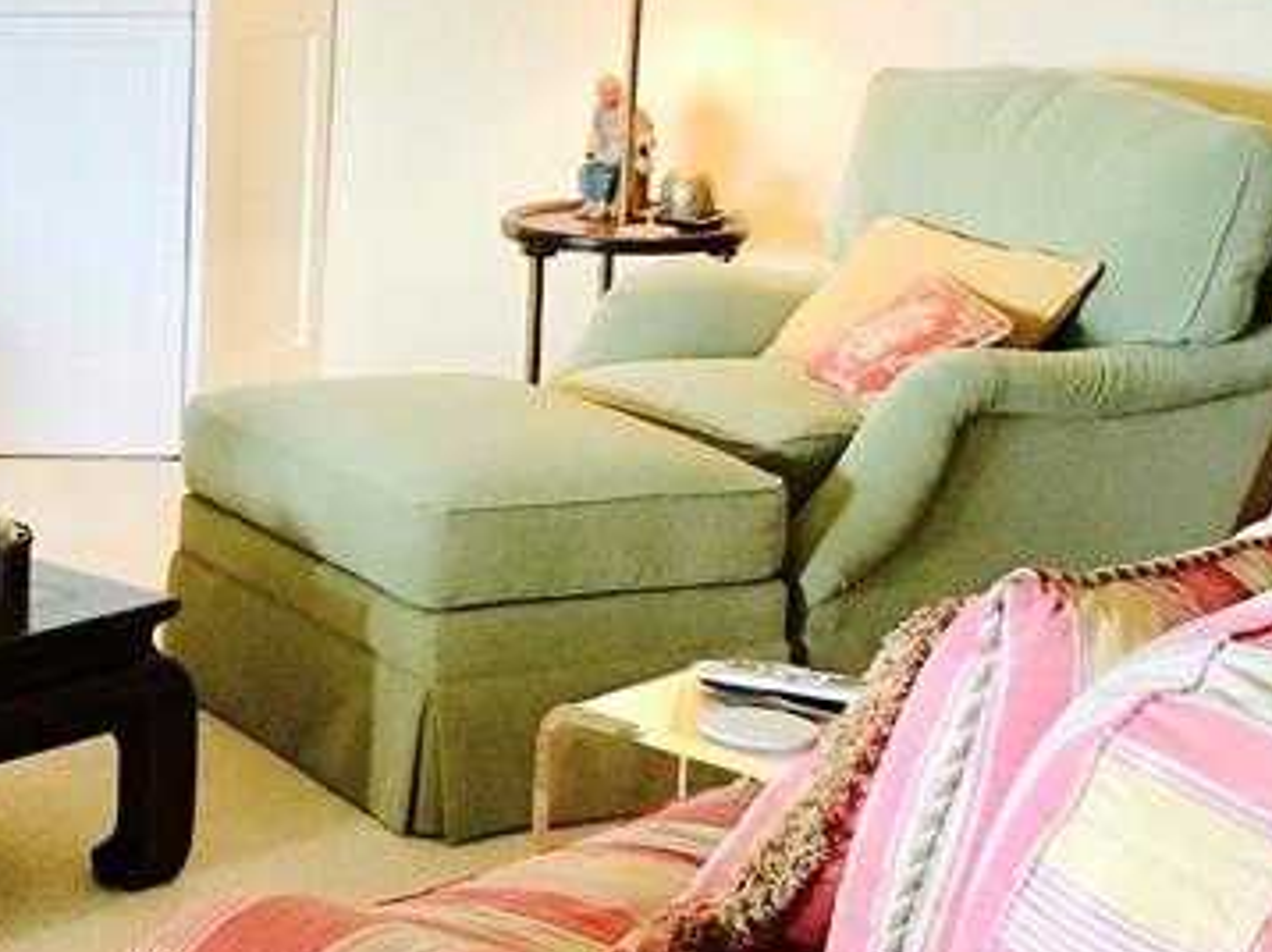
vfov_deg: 17.8
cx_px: -156
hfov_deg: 22.2
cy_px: 522
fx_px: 3048
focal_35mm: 83
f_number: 2.2
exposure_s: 1/30
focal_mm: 4.15
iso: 160
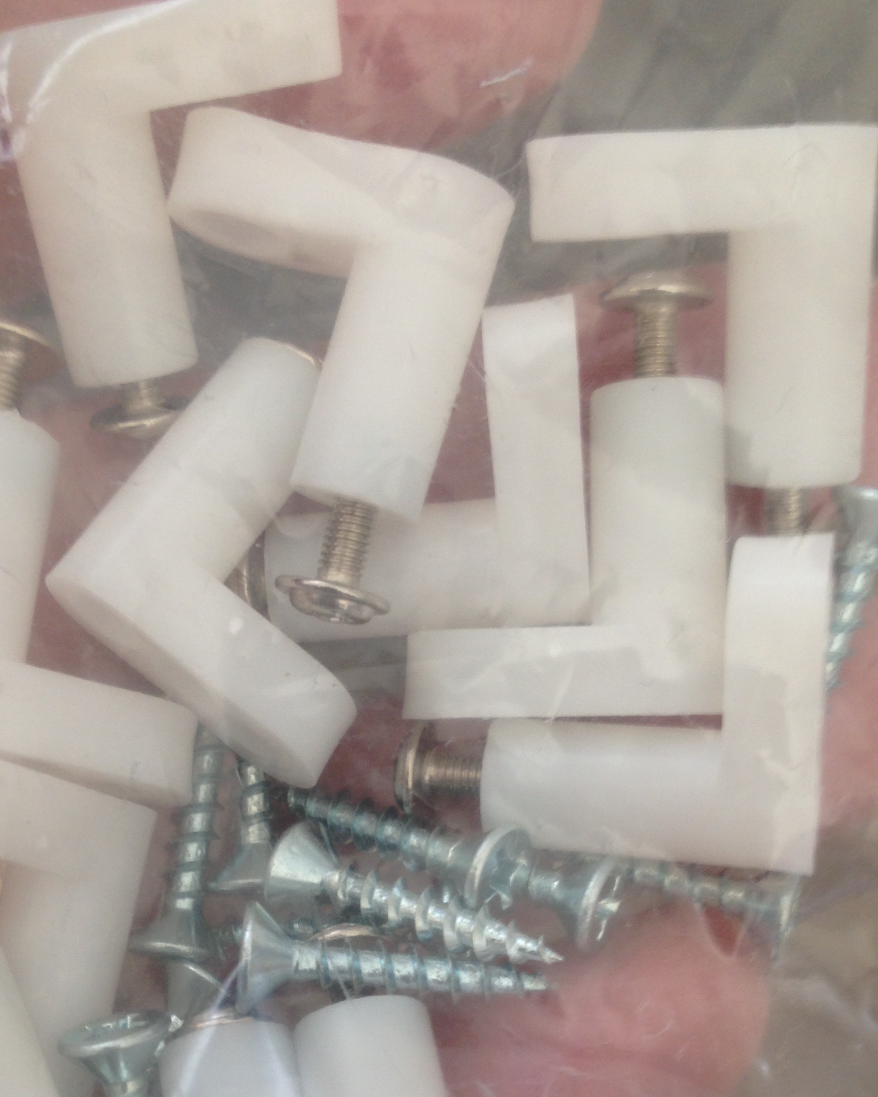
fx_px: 1559
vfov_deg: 38.2
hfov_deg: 31.4
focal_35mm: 48
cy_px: 763
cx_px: 382
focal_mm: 4.12
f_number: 2.4
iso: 50
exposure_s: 1/20
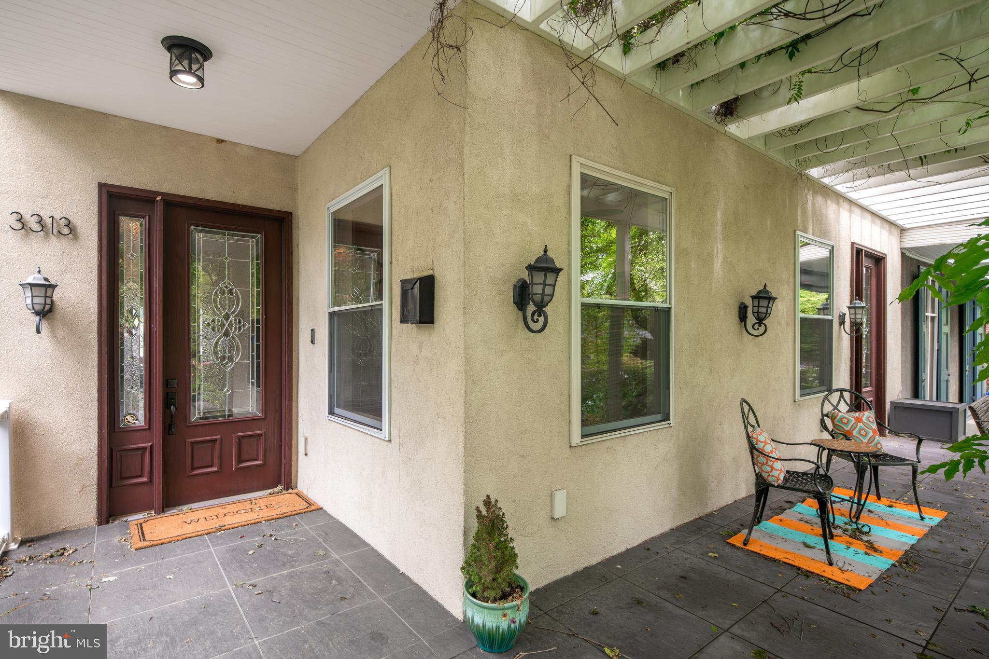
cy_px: 330
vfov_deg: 70.5
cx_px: 494
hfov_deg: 93.3
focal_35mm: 17
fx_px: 467
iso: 100
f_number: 11
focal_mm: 17
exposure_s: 1/3
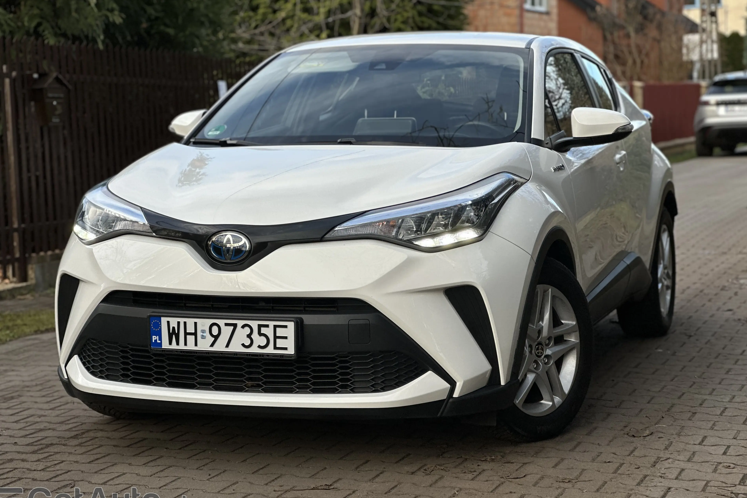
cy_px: 240
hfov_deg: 25.1
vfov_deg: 16.9
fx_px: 1681
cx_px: 370
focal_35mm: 81
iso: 25
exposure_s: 1/251
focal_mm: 9
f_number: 2.8
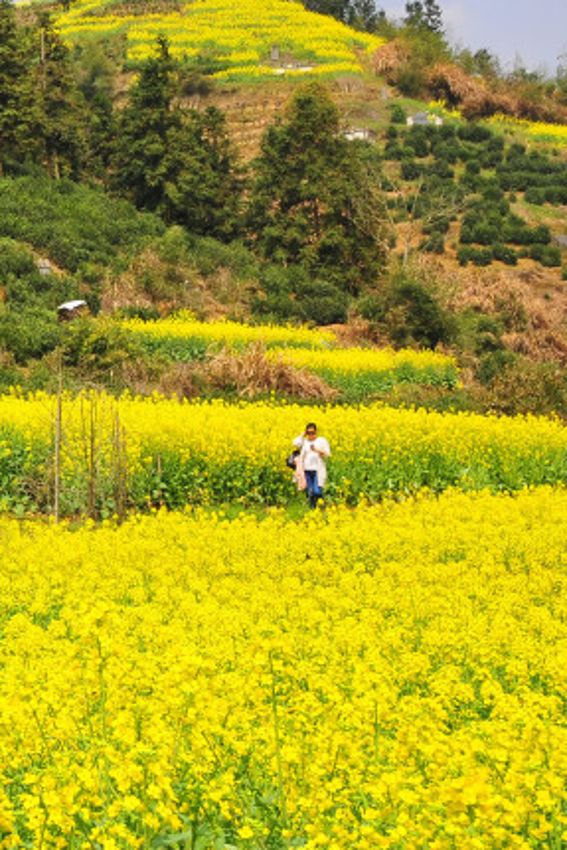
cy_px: 332
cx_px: -391
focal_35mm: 89
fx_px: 2105
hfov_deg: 13.9
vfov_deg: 22.8
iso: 200
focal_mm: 25
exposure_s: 1/400
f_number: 10
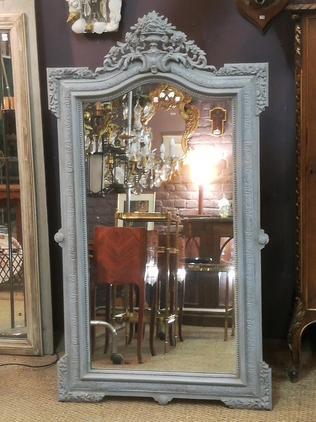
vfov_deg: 31.2
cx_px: 158
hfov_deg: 23.7
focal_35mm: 62
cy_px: 211
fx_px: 755
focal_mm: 3.83
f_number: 2.2
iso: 640
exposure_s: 1/14.3
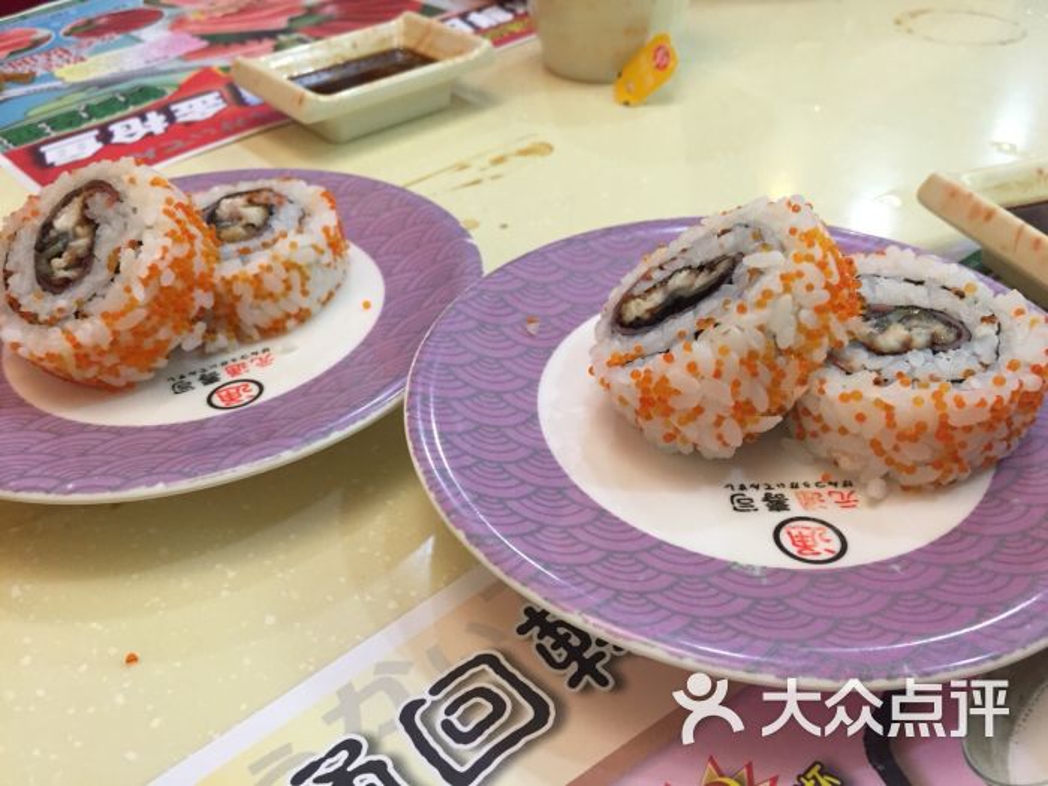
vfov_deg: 48.2
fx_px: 878
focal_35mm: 29
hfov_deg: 61.7
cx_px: 524
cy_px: 393
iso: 160
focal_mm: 4.15
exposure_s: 1/33
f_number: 2.2
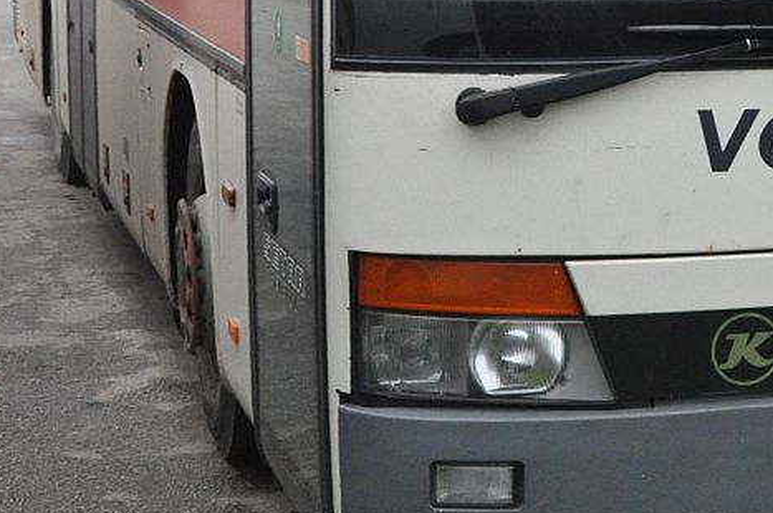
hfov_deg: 19.8
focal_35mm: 100
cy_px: -129
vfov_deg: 13.2
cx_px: 780
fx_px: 2144
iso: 1600
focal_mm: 22
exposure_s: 1/500
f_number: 3.8
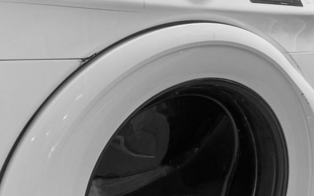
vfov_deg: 24.3
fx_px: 445
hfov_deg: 31.5
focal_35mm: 52
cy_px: 30
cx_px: 391
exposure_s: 1/10
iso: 100
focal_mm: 11.5
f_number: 4.8
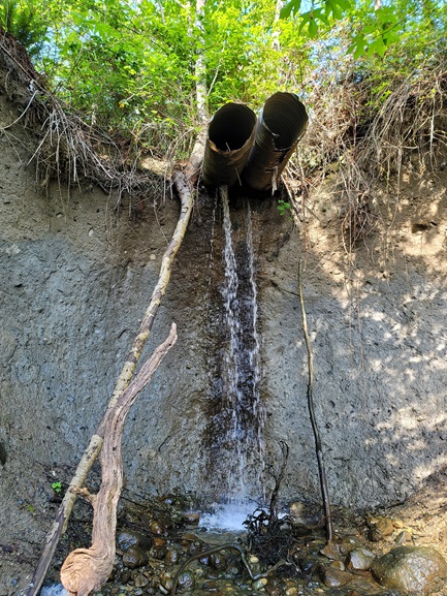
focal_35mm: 26
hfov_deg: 53.1
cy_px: 305
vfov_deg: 67.3
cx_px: 229
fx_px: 447
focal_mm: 7
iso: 64
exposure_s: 1/120
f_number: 1.8
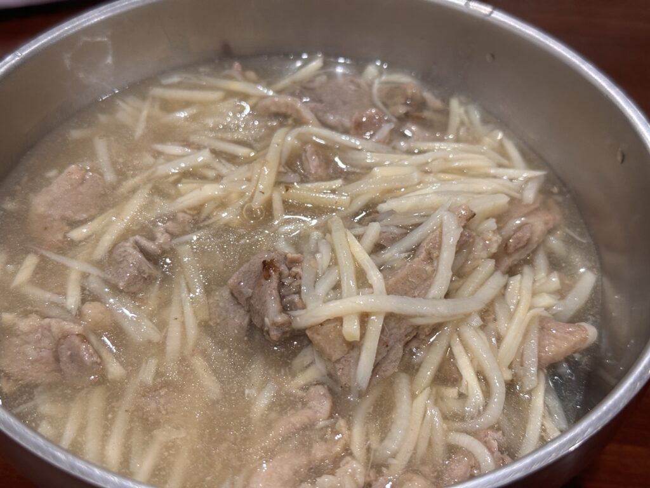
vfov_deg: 30.3
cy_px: 244
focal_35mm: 48
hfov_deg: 39.7
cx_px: 325
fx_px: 901
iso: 200
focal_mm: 6.86
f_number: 1.78
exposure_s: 1/40
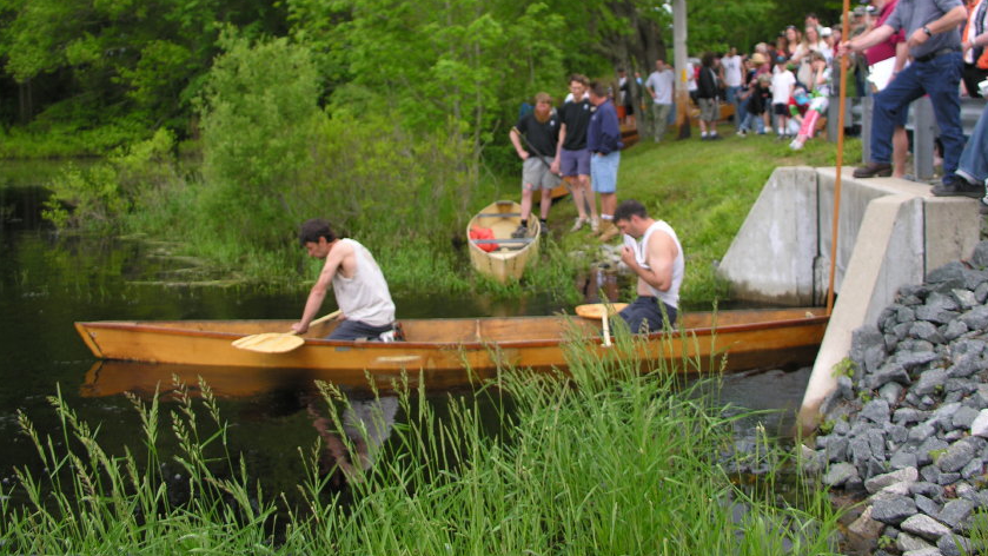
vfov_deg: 29.6
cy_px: 203
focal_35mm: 40
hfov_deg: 50.5
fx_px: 1048
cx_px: 513
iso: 50
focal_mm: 8.9
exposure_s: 1/250
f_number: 2.8
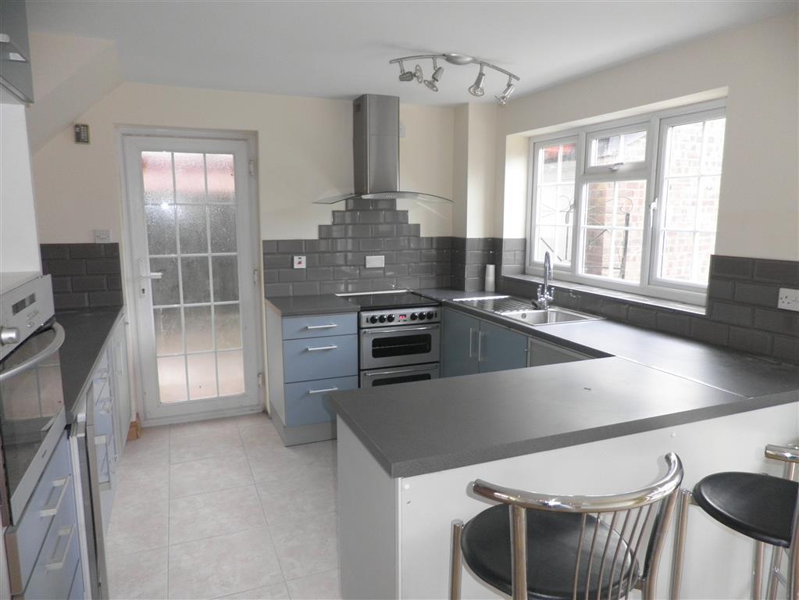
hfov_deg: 71.6
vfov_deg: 56.8
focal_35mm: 24
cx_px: 400
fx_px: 554
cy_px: 300
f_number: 3.3
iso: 160
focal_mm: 4.3
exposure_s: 1/30
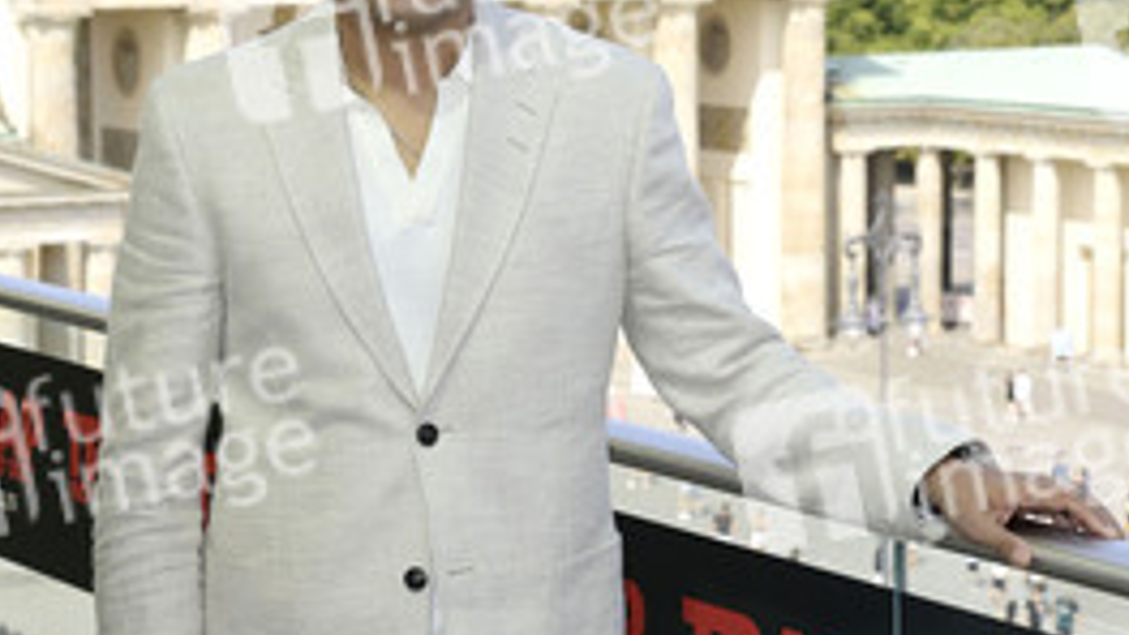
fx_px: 3713
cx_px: 562
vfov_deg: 9.8
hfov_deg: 17.3
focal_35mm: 124
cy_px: 236
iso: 250
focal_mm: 78
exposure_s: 1/250
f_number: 10
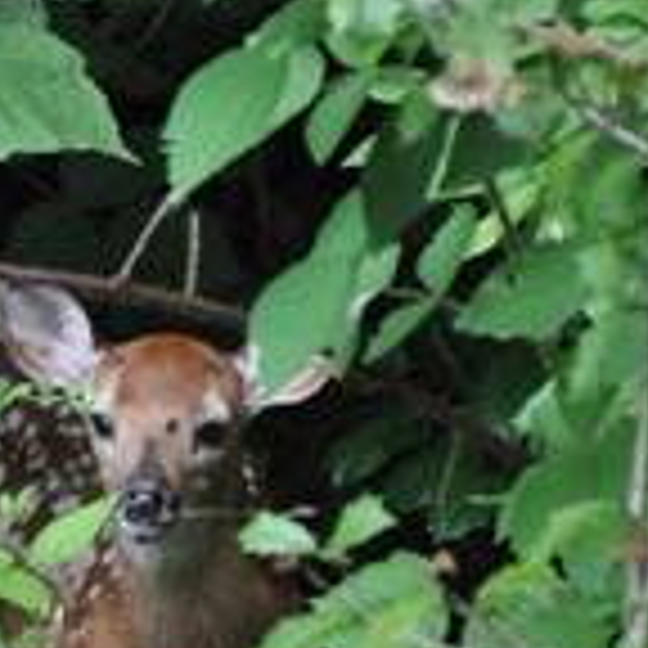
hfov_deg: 1.1
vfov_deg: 1.1
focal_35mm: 1598
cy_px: 382
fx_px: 33844
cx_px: 81
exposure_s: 1/500
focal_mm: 300
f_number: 5.6
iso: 1250
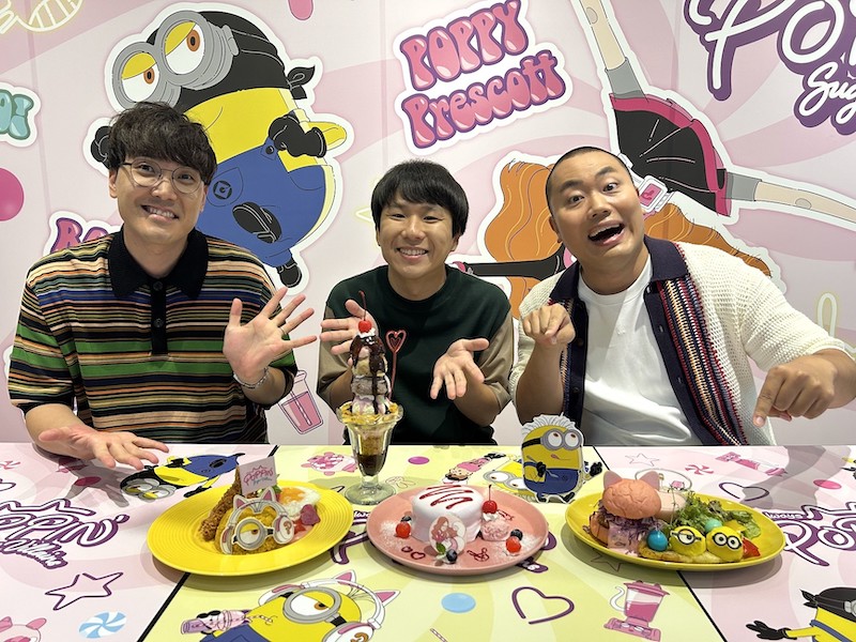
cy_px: 321
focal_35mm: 26
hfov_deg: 67.3
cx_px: 428
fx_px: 643
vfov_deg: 53.1
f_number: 1.5
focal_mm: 5.7
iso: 125
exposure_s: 1/100
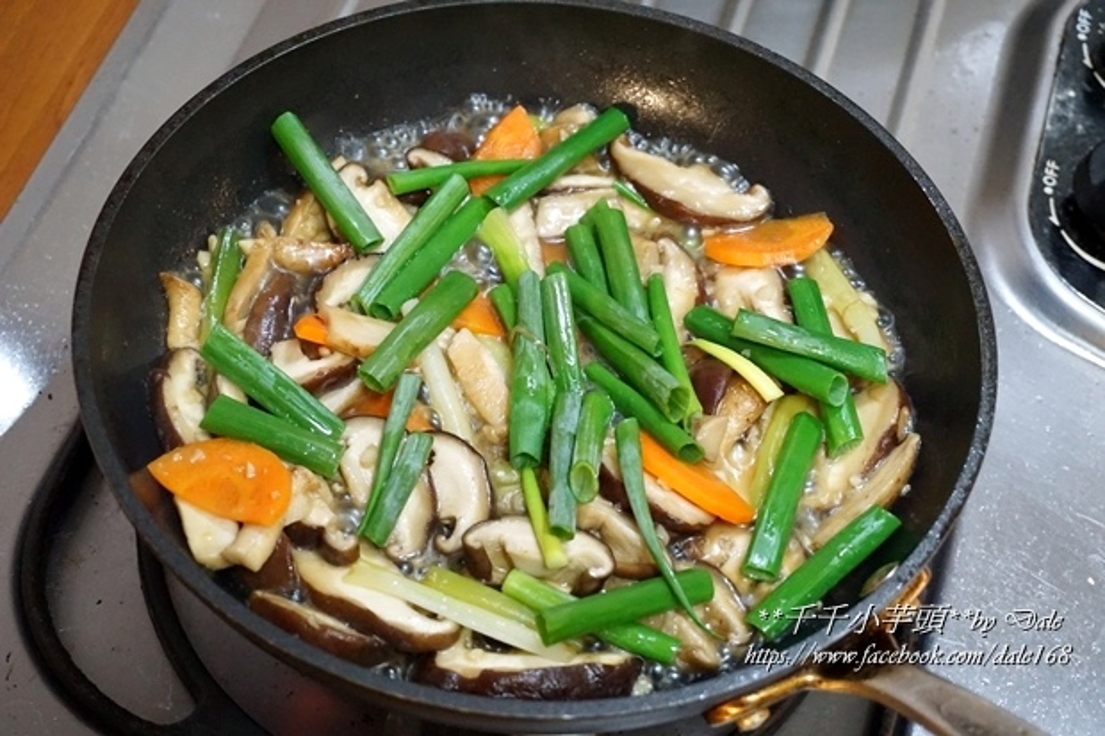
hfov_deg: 31.9
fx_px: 1933
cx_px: 552
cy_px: 368
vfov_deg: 21.6
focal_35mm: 63
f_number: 5.6
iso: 3200
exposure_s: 1/30
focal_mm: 42
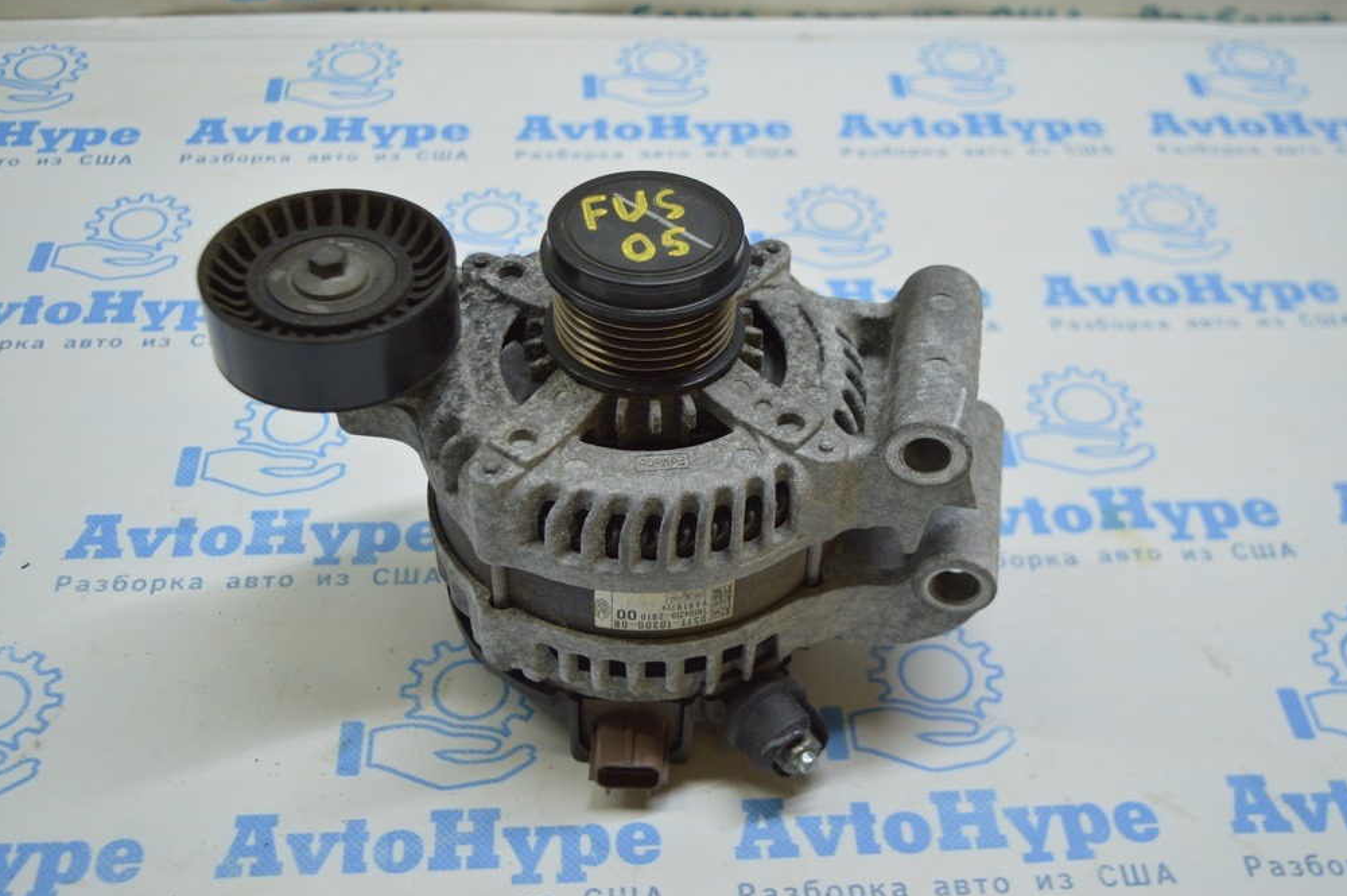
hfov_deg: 45.5
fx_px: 1608
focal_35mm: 43
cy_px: 441
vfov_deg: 31.1
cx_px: 663
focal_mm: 28
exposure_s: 1/60
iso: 400
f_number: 4.2
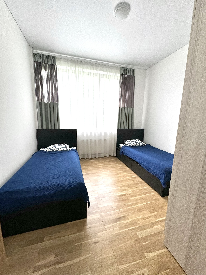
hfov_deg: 85.7
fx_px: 111
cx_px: 103
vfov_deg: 102.1
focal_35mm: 14
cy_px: 138
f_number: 2.2
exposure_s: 1/99
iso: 125
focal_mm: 2.22
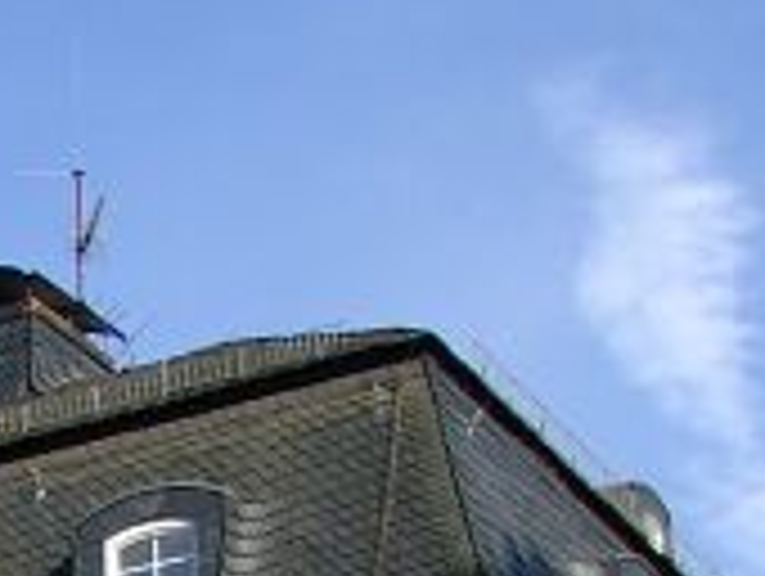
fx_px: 3851
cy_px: 1278
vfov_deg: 8.0
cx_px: -562
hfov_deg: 10.7
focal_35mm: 174
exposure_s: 1/488
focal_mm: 7.69
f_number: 4
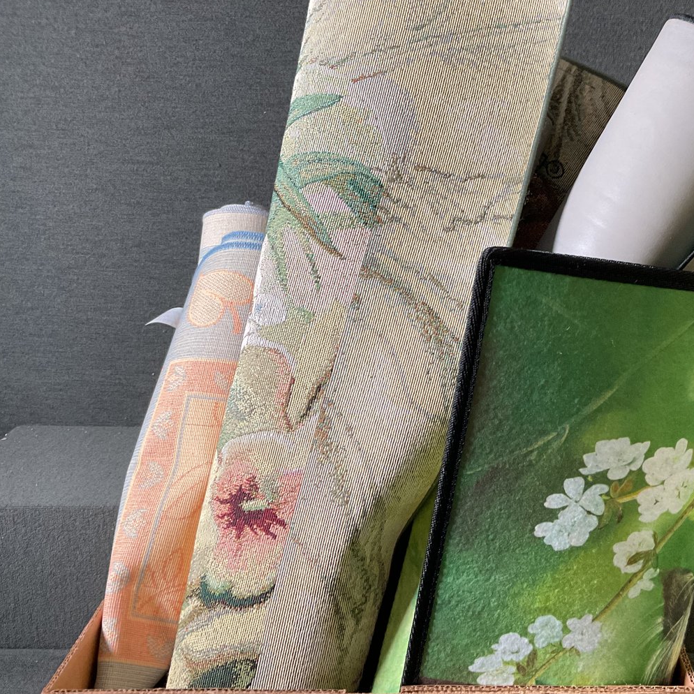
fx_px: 885
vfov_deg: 42.8
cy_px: 335
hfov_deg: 42.1
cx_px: 477
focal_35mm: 39
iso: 80
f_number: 1.8
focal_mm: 3
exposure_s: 1/50
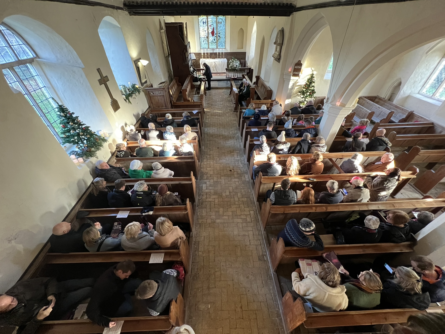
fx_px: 167
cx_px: 222
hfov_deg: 106.2
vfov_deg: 89.9
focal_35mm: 13
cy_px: 167
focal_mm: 1.57
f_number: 1.8
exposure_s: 1/50
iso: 500
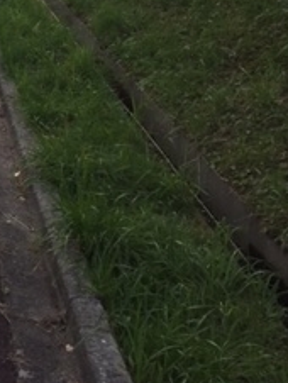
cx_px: -108
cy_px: -80
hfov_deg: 16.8
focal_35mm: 82
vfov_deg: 22.0
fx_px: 908
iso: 40
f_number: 2.2
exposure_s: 1/120
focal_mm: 4.15
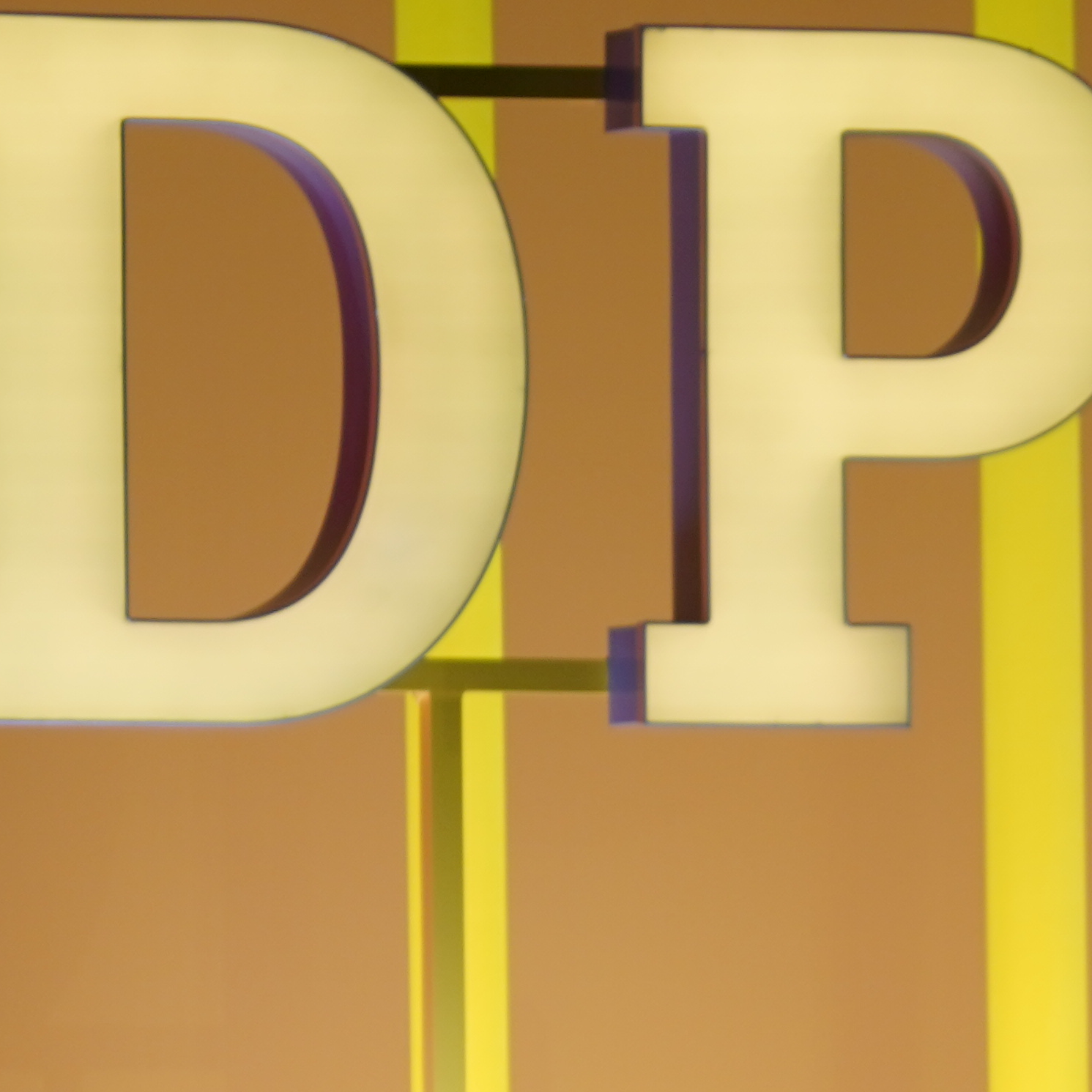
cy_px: 973
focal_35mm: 684
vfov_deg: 2.6
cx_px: 1082
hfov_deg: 2.6
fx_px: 24412
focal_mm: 200
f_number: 4
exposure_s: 1/60
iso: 400
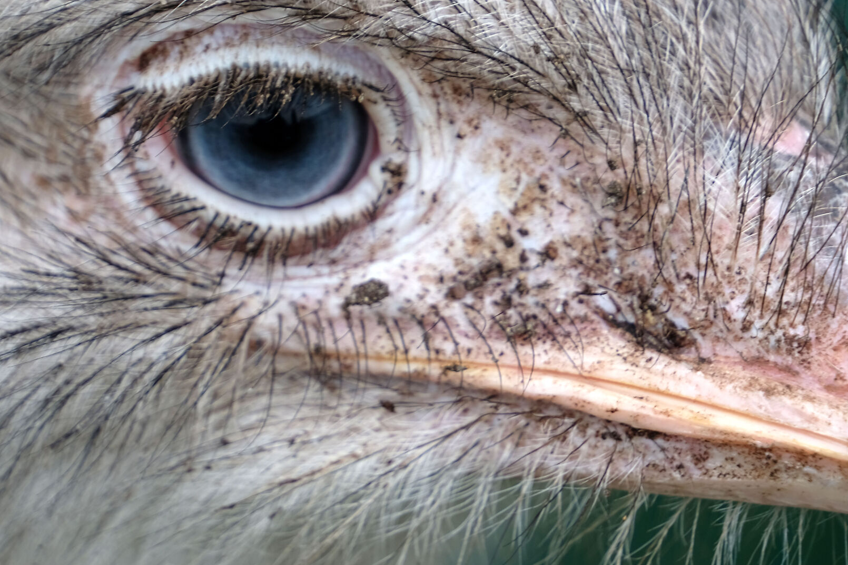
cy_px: 209
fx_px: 15803
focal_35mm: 671
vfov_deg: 2.0
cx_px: 426
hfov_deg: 3.1
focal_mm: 300
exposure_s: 1/60
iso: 200
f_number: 6.3
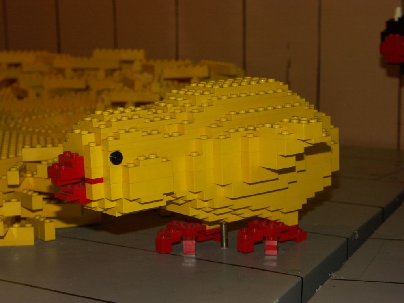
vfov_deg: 16.4
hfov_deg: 21.8
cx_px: 202
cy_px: 152
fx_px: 1050
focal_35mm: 90
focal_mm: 23.03
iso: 200
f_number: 4.5
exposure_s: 1/80
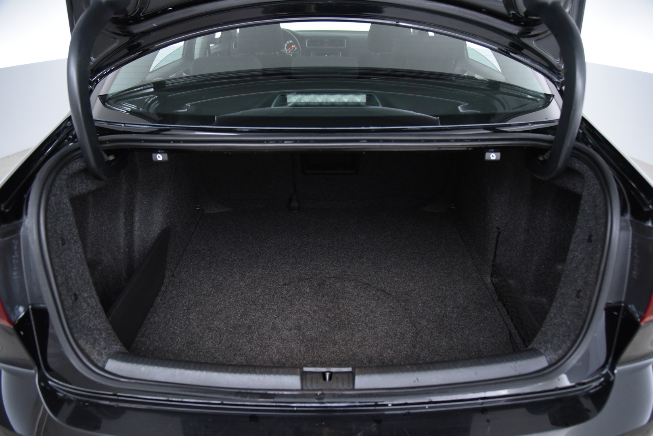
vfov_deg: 53.2
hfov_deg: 73.7
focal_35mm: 24
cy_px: 218
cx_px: 326
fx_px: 435
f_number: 4
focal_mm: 24
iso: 4000
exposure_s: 1/80
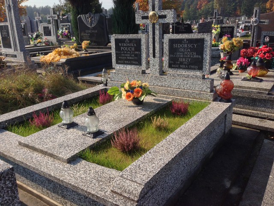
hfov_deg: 55.4
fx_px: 261
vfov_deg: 42.9
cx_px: 137
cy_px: 103
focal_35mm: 33
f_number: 2.4
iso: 50
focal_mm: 4.12
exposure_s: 1/1130
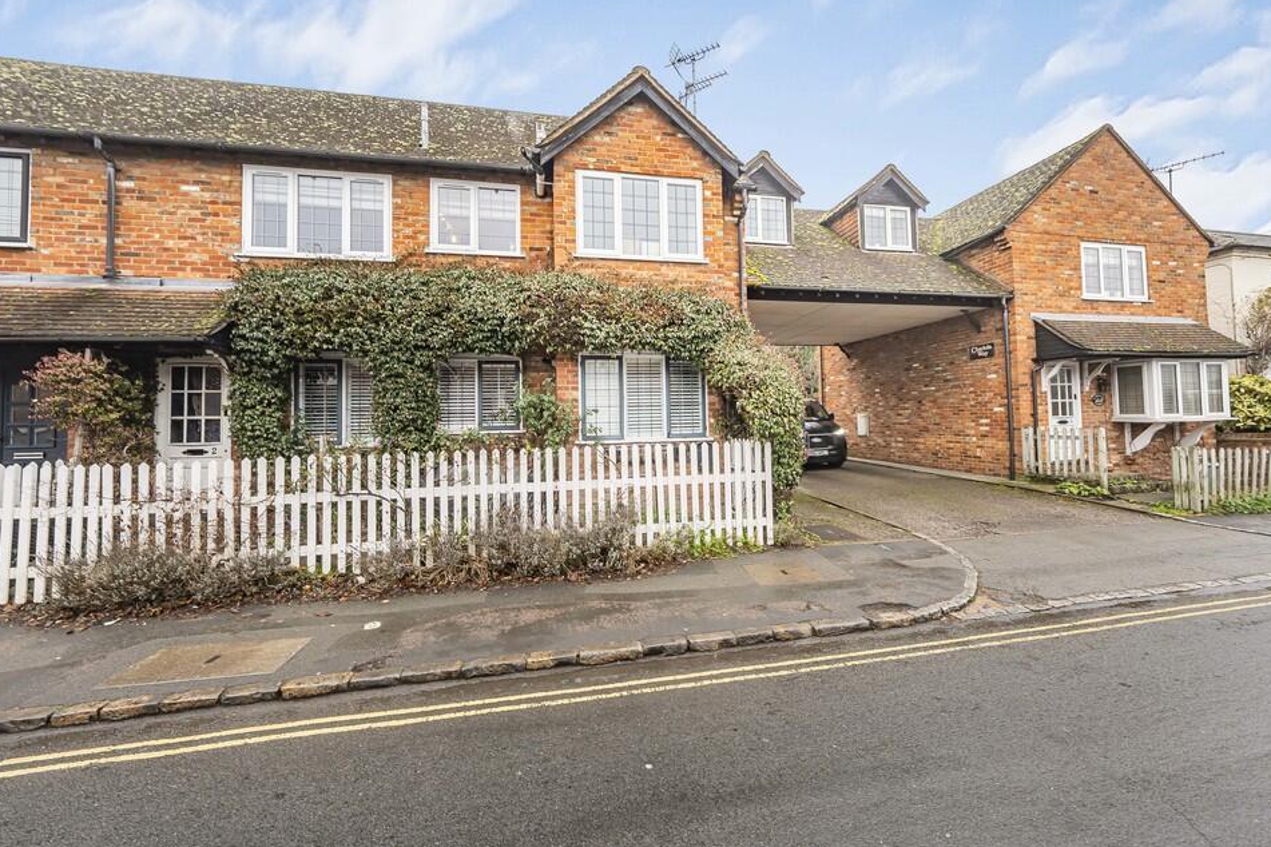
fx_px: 494
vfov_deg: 81.1
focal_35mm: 14
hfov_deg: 104.2
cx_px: 648
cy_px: 401
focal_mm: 13
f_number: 9
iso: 320
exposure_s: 1/40
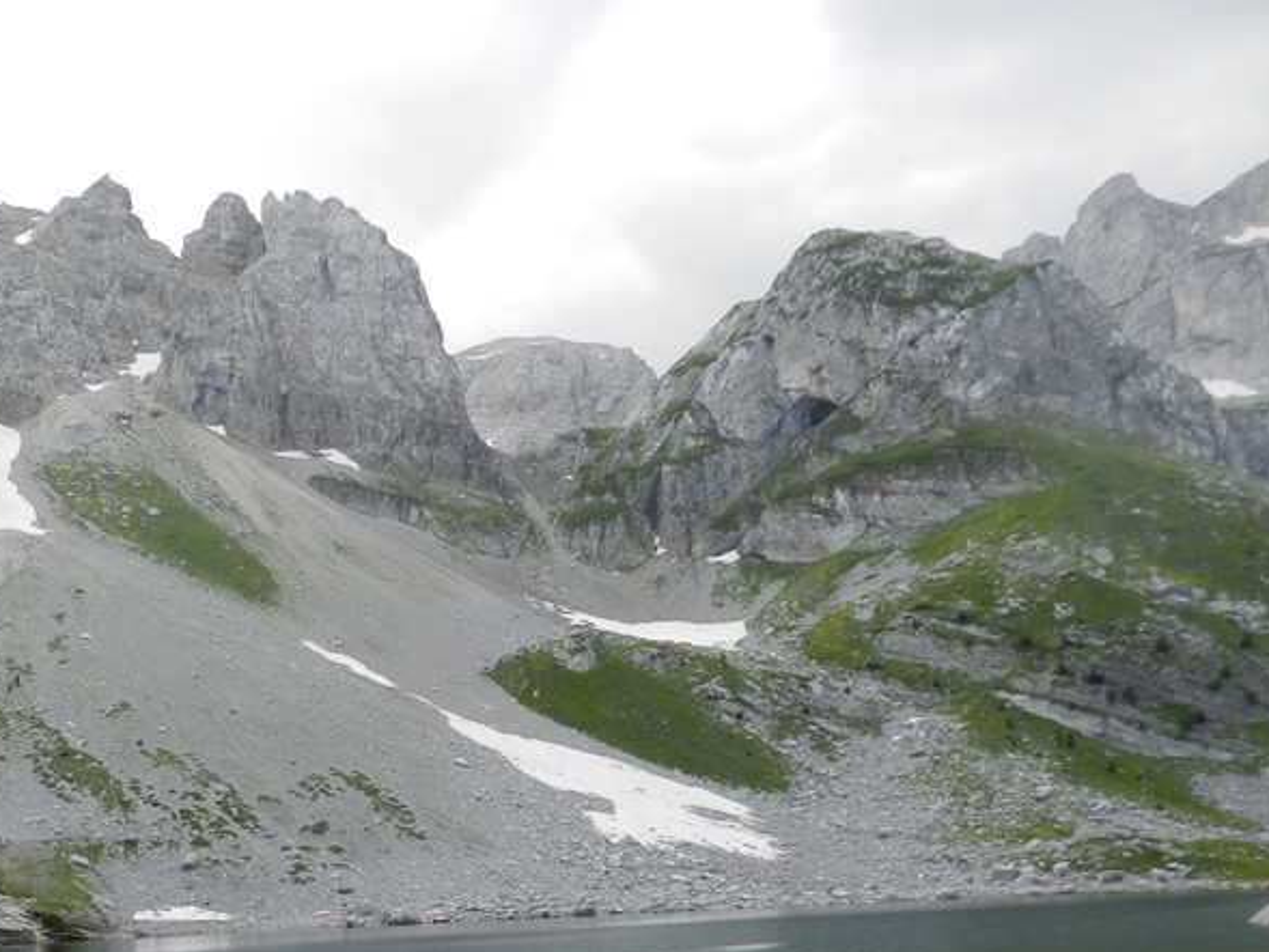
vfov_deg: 35.0
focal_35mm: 40
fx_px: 1467
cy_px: 739
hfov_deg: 44.0
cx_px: 209
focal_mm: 4
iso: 160
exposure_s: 1/400
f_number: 3.4
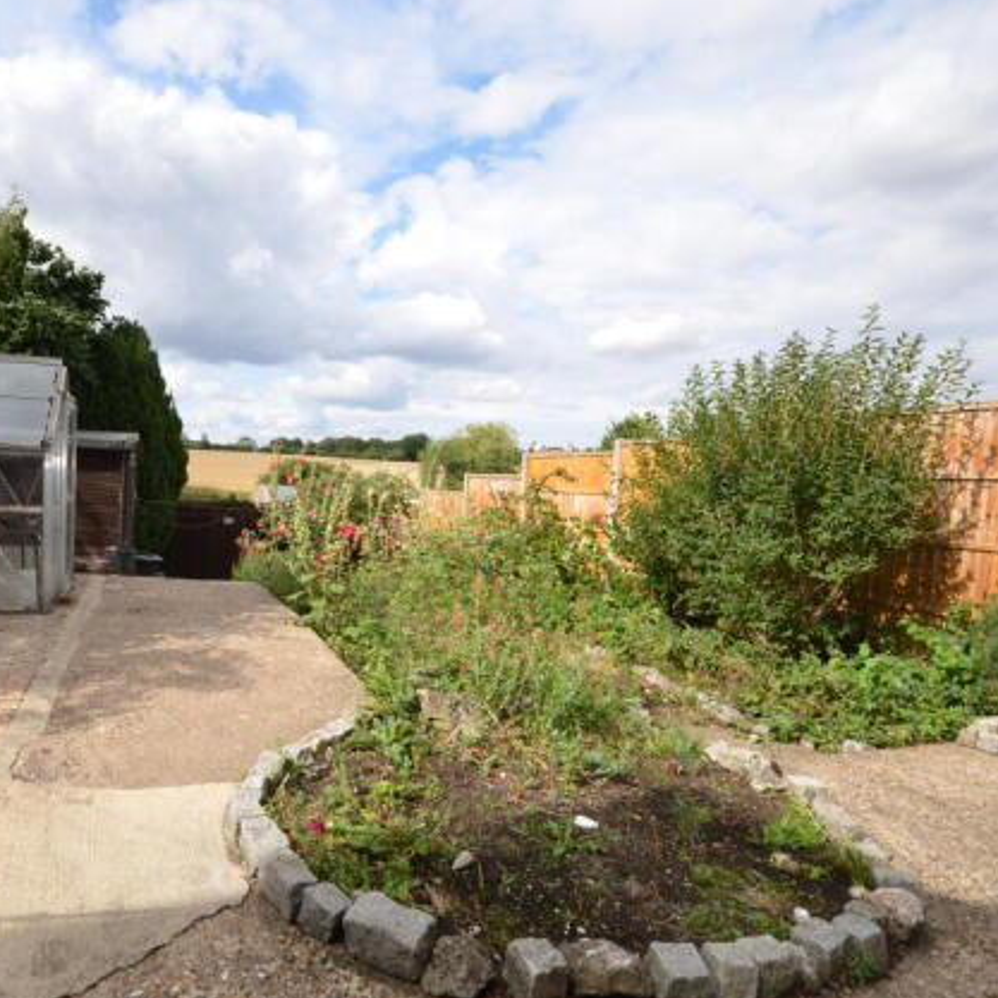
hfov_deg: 72.6
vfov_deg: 74.8
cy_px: 500
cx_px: 335
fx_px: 652
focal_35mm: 20
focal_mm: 10
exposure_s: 1/200
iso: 100
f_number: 8
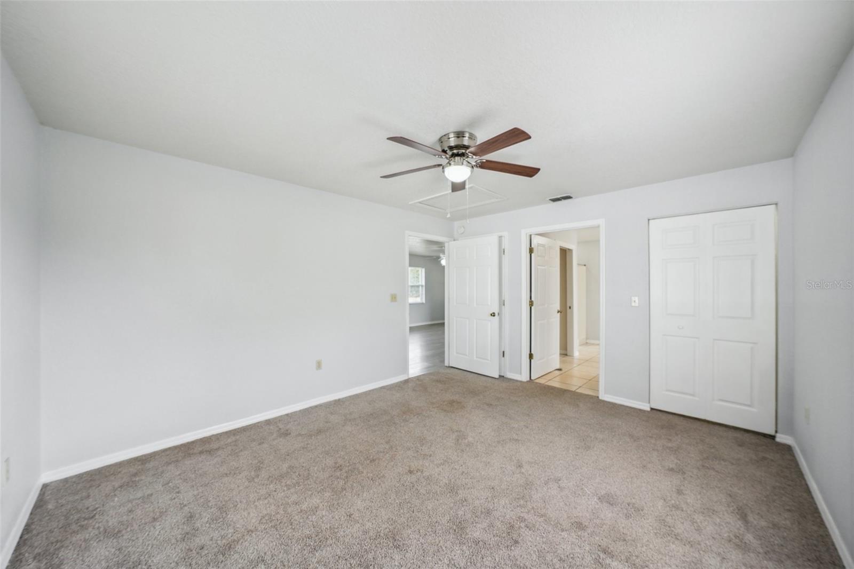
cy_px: 284
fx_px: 308
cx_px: 427
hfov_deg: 108.3
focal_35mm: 13
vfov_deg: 85.4
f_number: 8
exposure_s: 1/40
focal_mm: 13
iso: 400
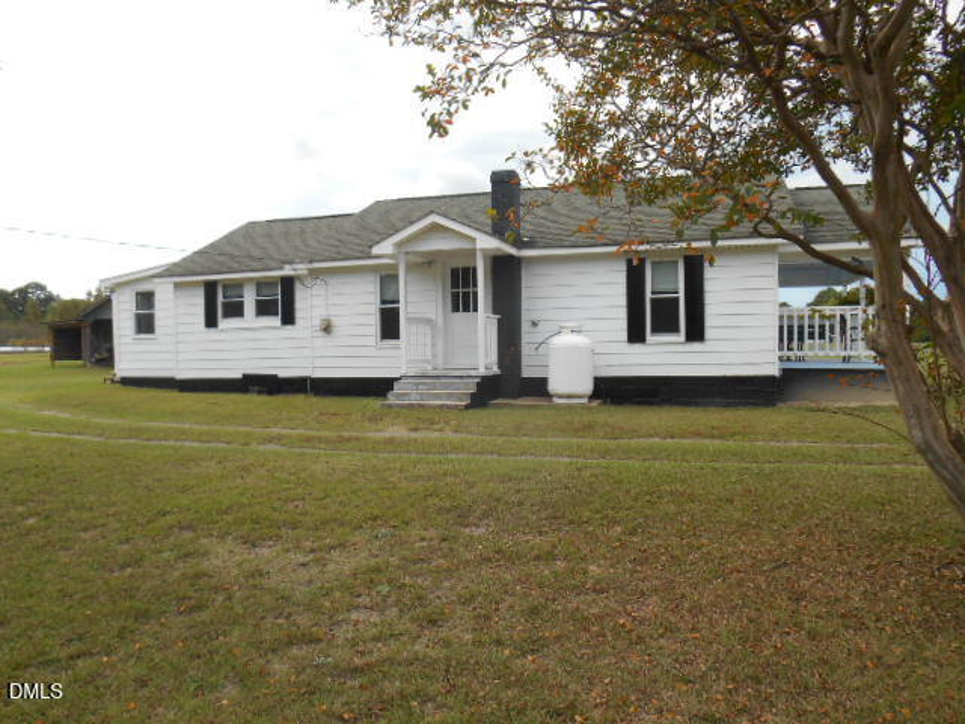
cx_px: 482
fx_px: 725
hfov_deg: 67.3
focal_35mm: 26
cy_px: 362
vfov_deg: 53.1
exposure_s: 1/500
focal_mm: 4.7
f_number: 3.4
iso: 80
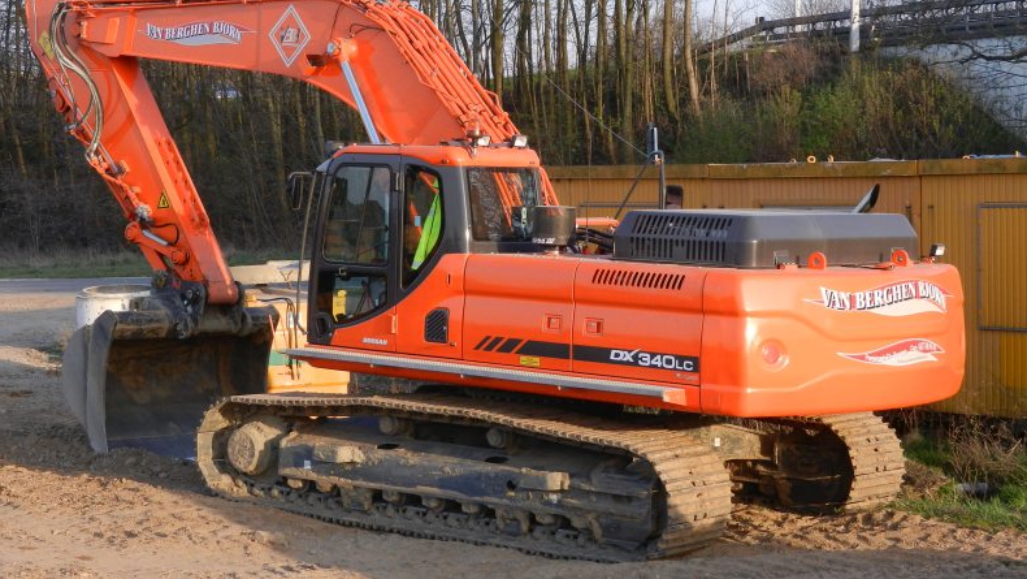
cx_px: 512
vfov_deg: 14.1
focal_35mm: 86
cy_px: 242
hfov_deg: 24.7
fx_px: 2343
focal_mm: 14.1
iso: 160
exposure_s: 1/200
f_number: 4.8
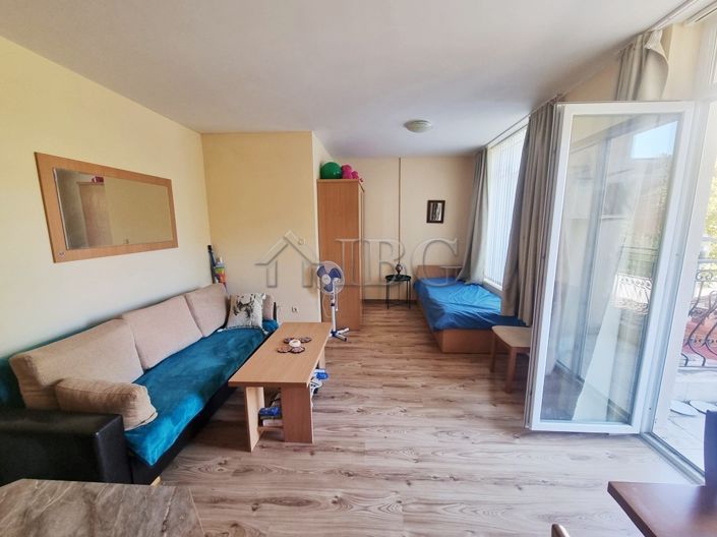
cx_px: 358
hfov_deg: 106.2
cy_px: 268
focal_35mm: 13
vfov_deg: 89.9
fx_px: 269
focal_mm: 2.2
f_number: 2.2
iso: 80
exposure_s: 1/50
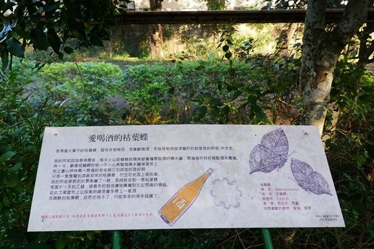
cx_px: 166
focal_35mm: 27
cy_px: 125
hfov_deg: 67.2
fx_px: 280
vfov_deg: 47.9
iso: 125
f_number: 2.8
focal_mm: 9
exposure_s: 1/60
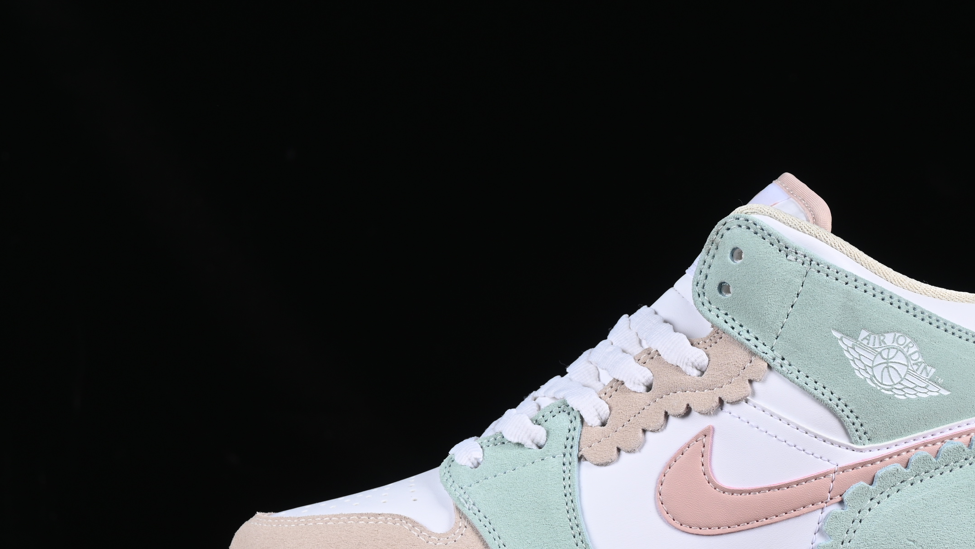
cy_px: 419
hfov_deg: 20.9
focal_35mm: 102
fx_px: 2637
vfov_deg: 11.8
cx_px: 632
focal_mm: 50
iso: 160
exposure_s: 1/80
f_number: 8
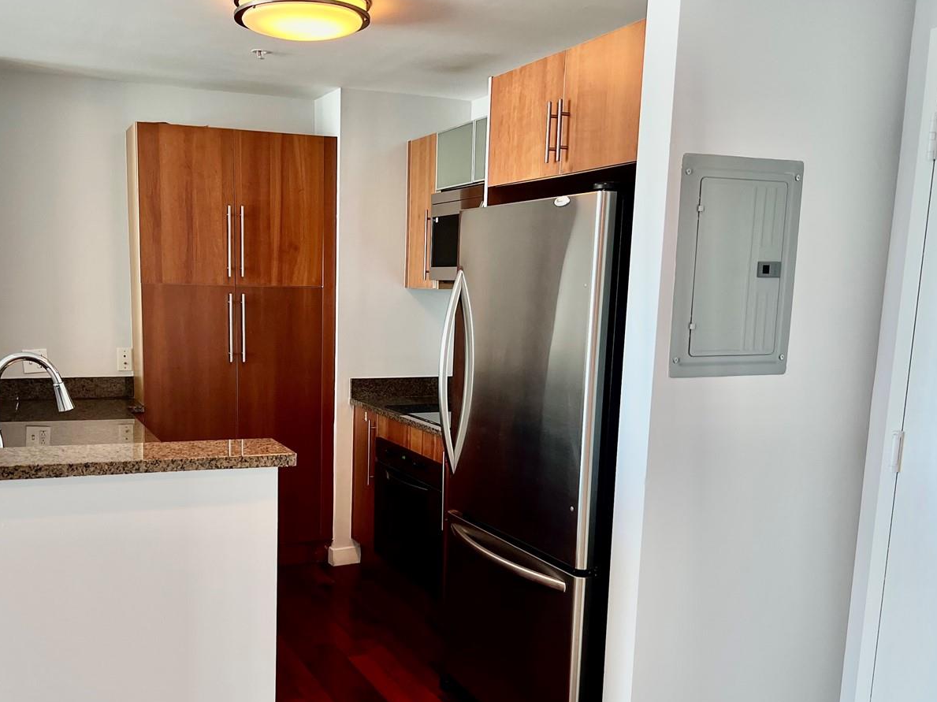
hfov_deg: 52.2
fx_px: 947
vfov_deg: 40.4
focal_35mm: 35
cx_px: 362
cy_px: 440
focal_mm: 5.7
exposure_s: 1/120
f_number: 1.5
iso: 125
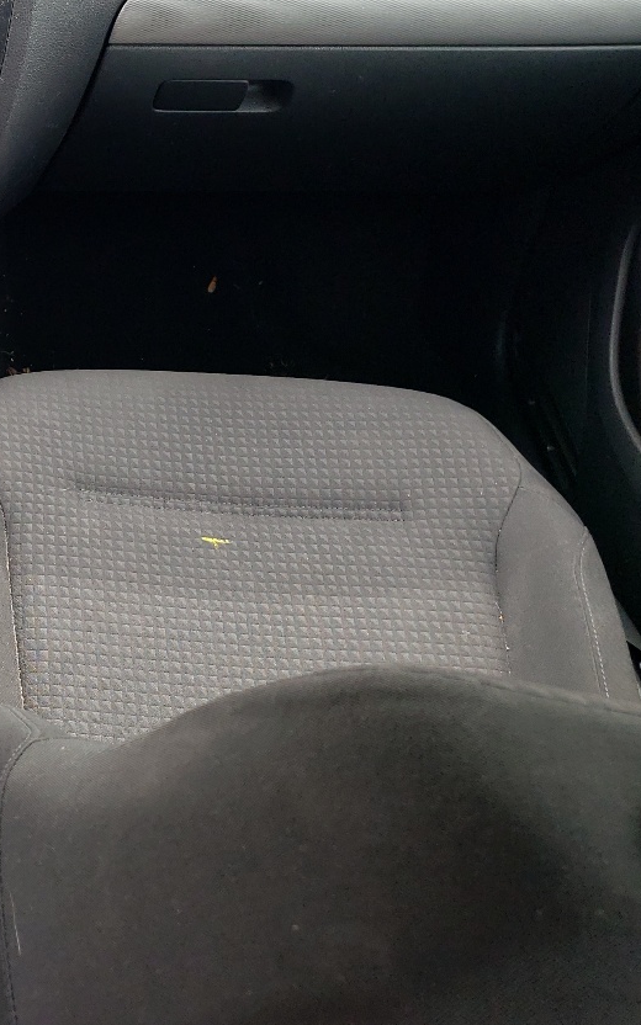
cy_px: 344
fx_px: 1481
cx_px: -231
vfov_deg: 37.8
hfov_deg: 21.6
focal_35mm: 53
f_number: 1.5
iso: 50
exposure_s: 1/156
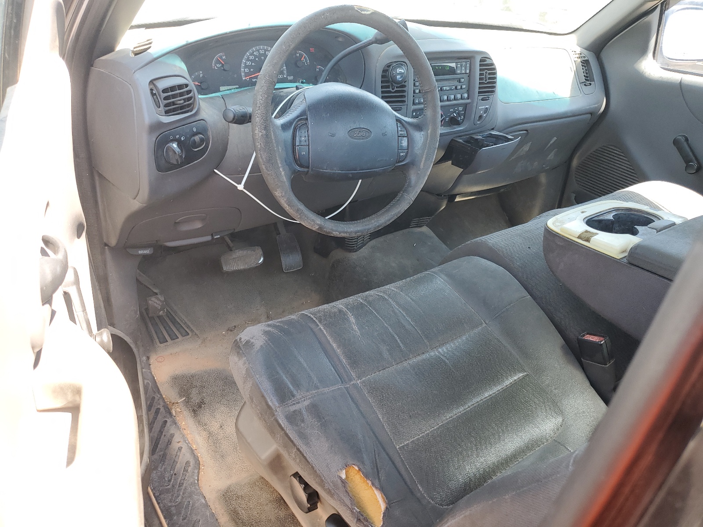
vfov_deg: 53.1
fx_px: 528
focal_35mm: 26
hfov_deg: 67.3
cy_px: 264
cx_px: 352
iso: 50
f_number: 1.5
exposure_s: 1/125
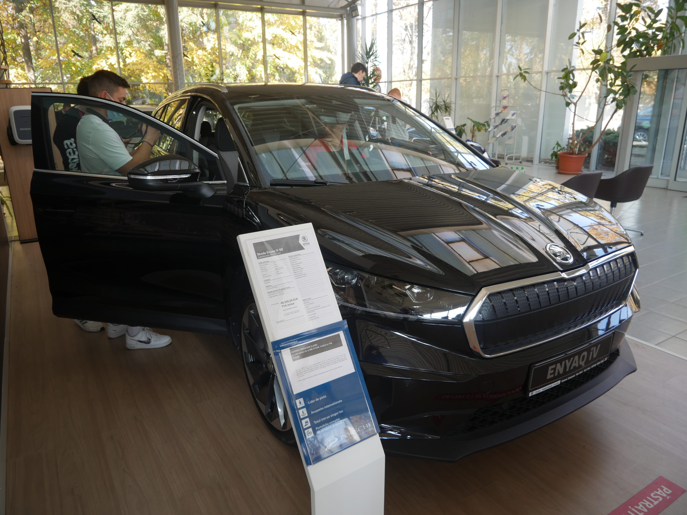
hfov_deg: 71.6
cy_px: 258
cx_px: 344
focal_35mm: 24
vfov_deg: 56.8
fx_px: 476
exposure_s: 1/60
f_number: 3.5
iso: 200
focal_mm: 12
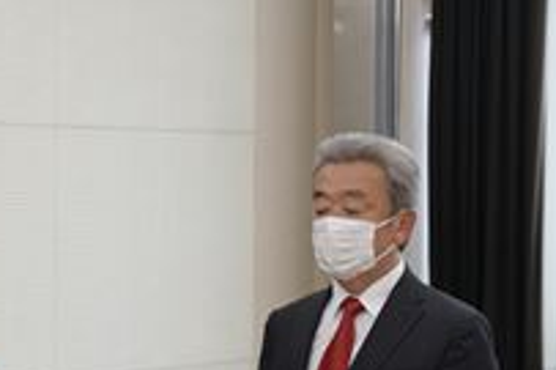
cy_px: 317
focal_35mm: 148
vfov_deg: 9.2
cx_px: 121
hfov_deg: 13.8
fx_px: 2284
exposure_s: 1/160
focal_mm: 40
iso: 1250
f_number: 6.3
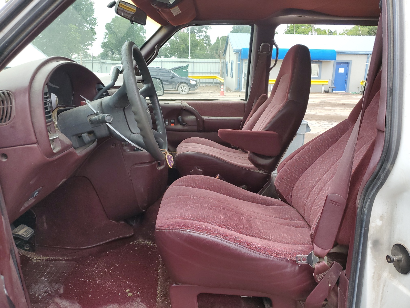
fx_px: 308
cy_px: 154
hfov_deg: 67.3
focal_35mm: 26
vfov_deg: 53.1
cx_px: 205
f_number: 1.5
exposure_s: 1/120
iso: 67
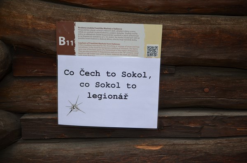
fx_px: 329
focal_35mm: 48
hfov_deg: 41.2
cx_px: 124
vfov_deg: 27.9
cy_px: 82
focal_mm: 32
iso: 100
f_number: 4.2
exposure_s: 1/200
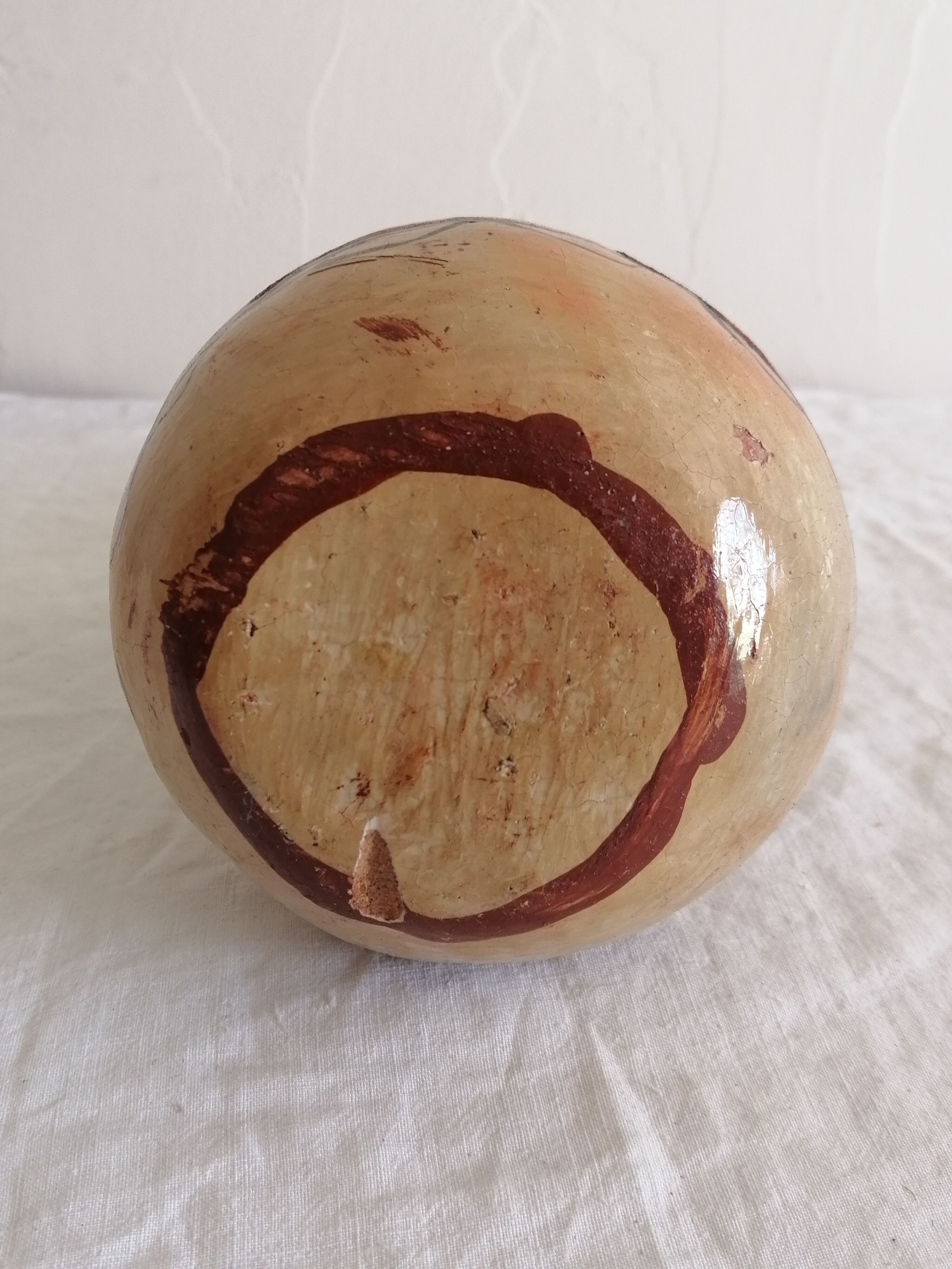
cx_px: 476
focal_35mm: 35
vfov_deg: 52.6
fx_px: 1283
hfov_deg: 40.7
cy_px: 634
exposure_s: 1/50
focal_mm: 5.4
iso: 100
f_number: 1.8
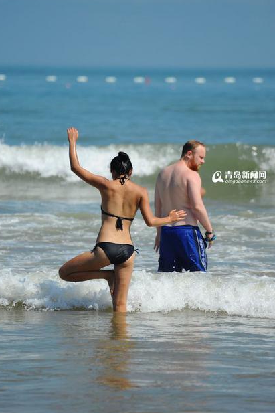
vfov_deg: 6.6
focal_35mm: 311
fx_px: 3565
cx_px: 134
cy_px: 209
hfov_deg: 4.4
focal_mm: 300
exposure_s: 1/1250
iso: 200
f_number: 5.6
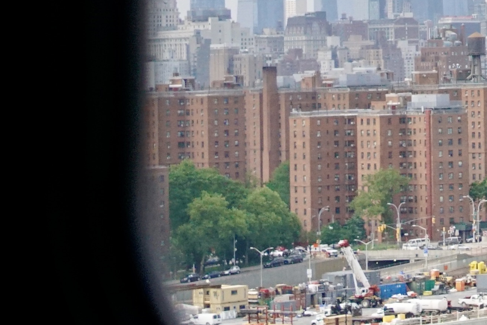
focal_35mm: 212
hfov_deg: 8.5
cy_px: -52
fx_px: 2868
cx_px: 1324
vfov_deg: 6.4
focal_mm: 35
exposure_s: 1/8000
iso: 1000
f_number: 3.5
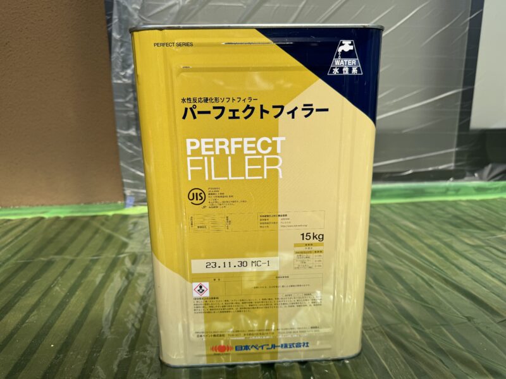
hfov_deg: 71.6
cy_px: 190
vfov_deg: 56.8
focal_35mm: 24
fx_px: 351
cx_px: 253
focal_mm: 6.86
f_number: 1.78
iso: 80
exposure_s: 1/2331
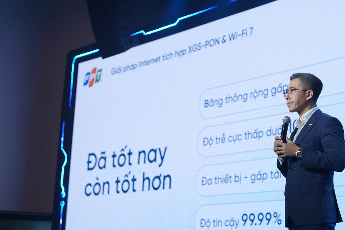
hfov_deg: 25.9
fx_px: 747
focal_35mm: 78
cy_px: 118
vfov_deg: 17.5
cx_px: 227
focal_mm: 59
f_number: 2.8
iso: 400
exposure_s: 1/200
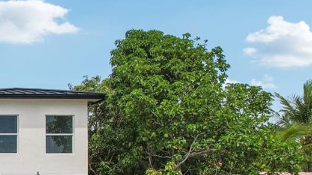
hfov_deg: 23.5
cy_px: 194
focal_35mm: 71
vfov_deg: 16.5
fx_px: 587
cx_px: -161
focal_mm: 8.4
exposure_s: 1/2500
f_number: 2.8
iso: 120
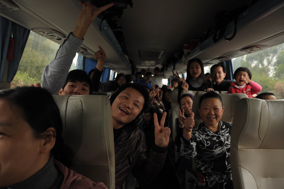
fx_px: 213
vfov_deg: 47.8
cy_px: 94
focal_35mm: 27
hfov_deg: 67.4
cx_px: 142
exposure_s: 1/200
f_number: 3.5
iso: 450
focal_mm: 18
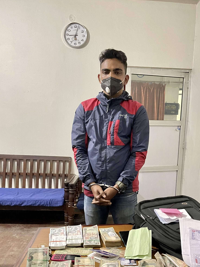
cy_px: 166
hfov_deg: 41.6
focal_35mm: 34
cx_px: 117
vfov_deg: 53.4
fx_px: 262
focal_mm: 5.1
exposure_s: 1/15
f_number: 1.6
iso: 1600
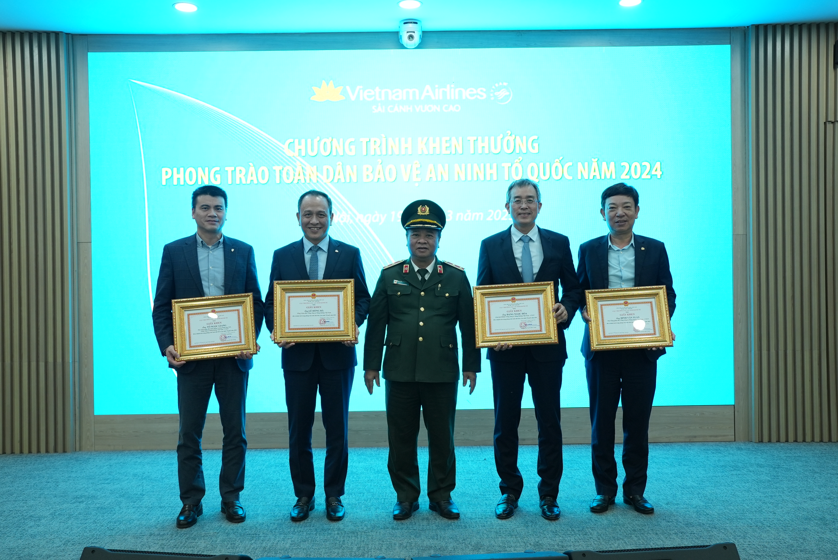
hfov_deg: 57.2
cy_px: 280
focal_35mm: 33
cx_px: 419
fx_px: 769
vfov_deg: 40.0
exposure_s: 1/100
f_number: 4
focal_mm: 33
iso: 1000
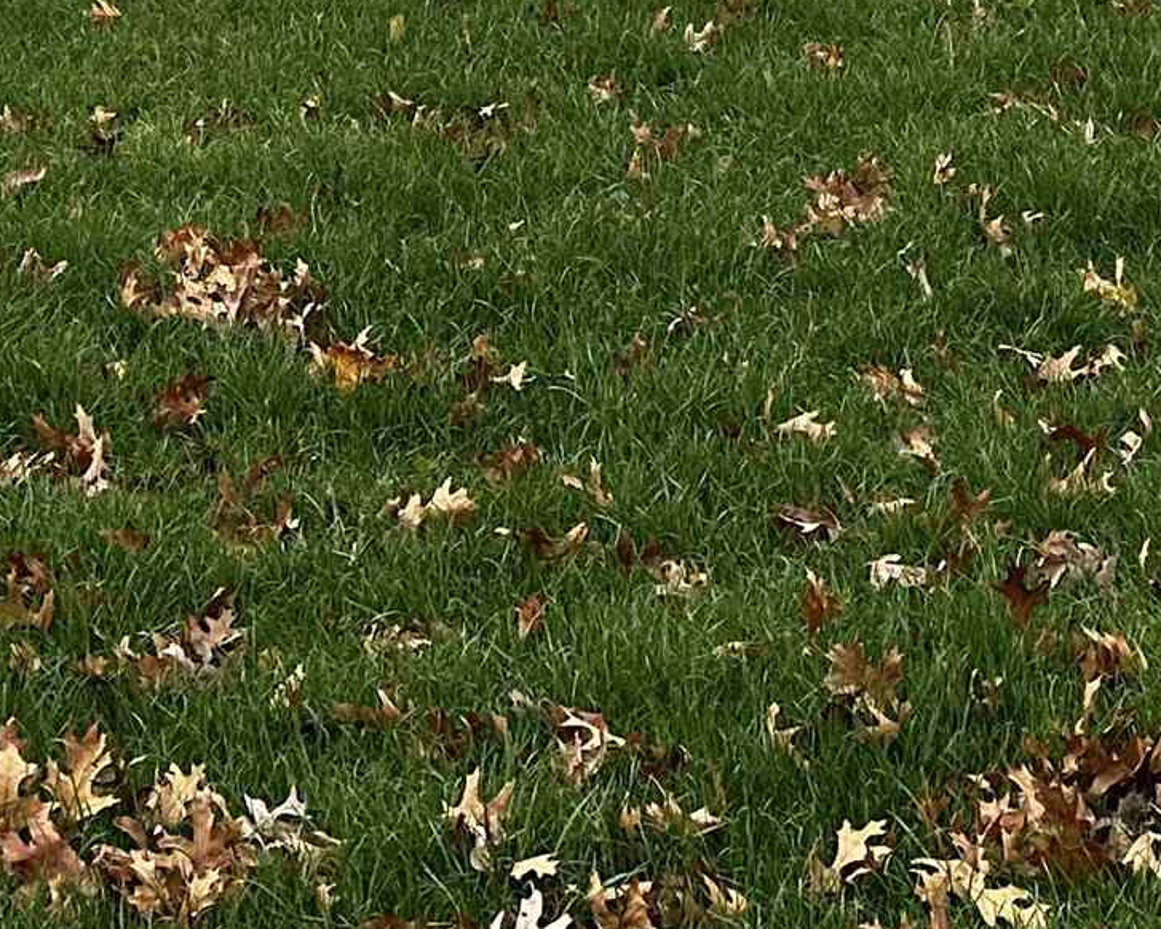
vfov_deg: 13.7
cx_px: 589
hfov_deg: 19.4
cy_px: -800
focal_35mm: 99
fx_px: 3403
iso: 80
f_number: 1.78
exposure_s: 1/2967
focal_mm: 6.86
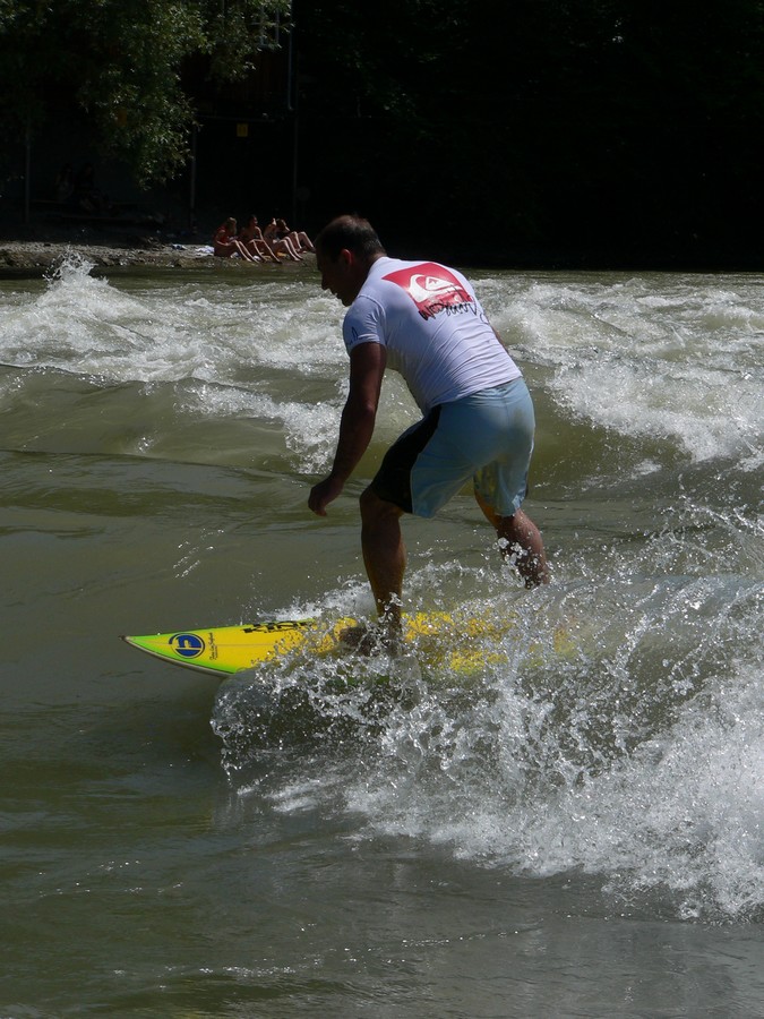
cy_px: 510
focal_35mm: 121
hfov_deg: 12.2
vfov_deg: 16.3
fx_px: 3561
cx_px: 382
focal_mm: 20.1
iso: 80
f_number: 5.6
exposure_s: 1/1000
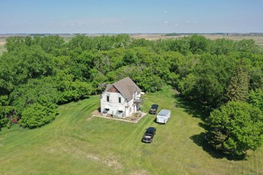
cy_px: 88
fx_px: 204
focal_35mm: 28
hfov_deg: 65.5
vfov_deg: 46.4
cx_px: 132
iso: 100
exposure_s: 1/500
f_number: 5.6
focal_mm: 10.26
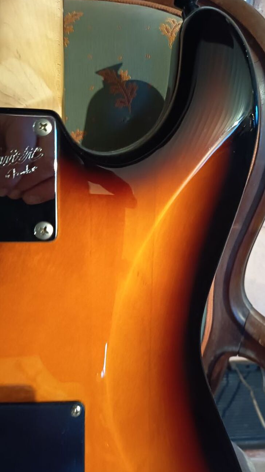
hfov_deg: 42.9
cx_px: 135
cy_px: 239
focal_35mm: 27
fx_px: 337
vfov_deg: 69.9
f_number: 1.7
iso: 3884
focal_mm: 5.24
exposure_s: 1/14.3
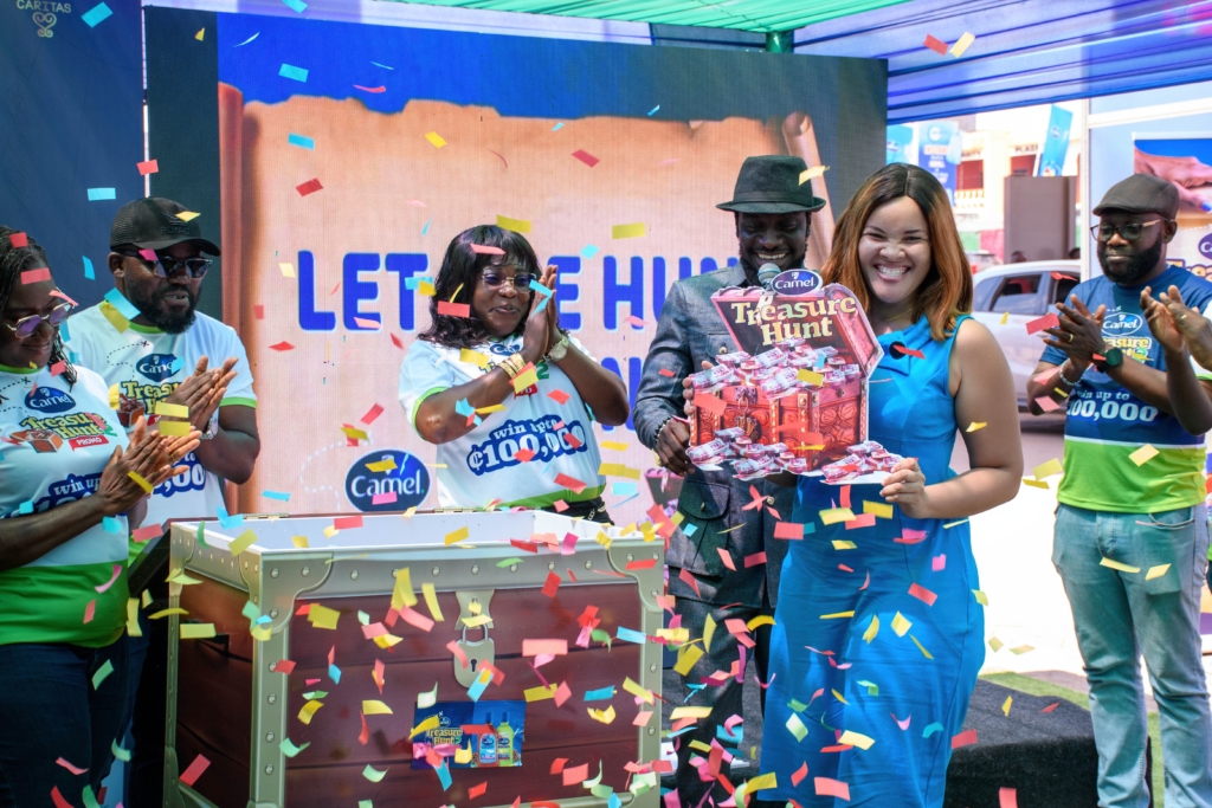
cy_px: 404
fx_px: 2020
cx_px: 606
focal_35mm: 60
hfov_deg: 33.4
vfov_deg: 22.6
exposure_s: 1/200
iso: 500
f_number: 5.6
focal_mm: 40
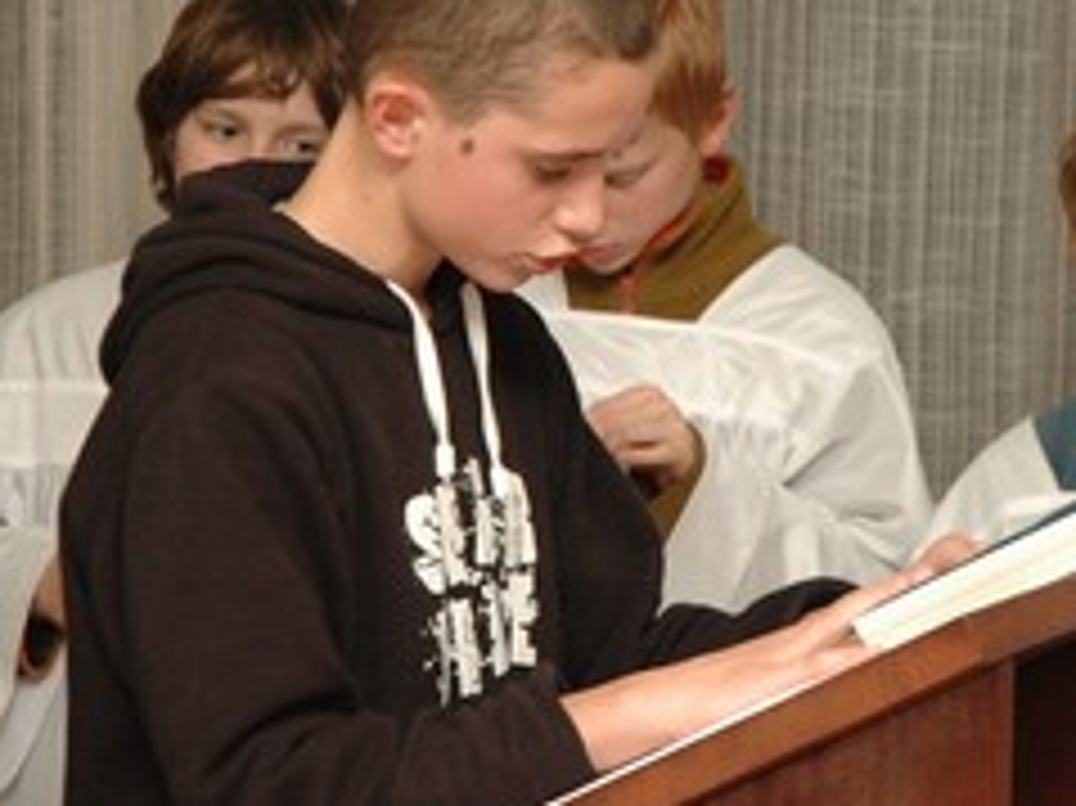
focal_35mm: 157
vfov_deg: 9.5
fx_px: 4872
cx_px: 644
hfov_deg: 12.6
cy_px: 306
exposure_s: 1/60
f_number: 4.5
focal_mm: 65
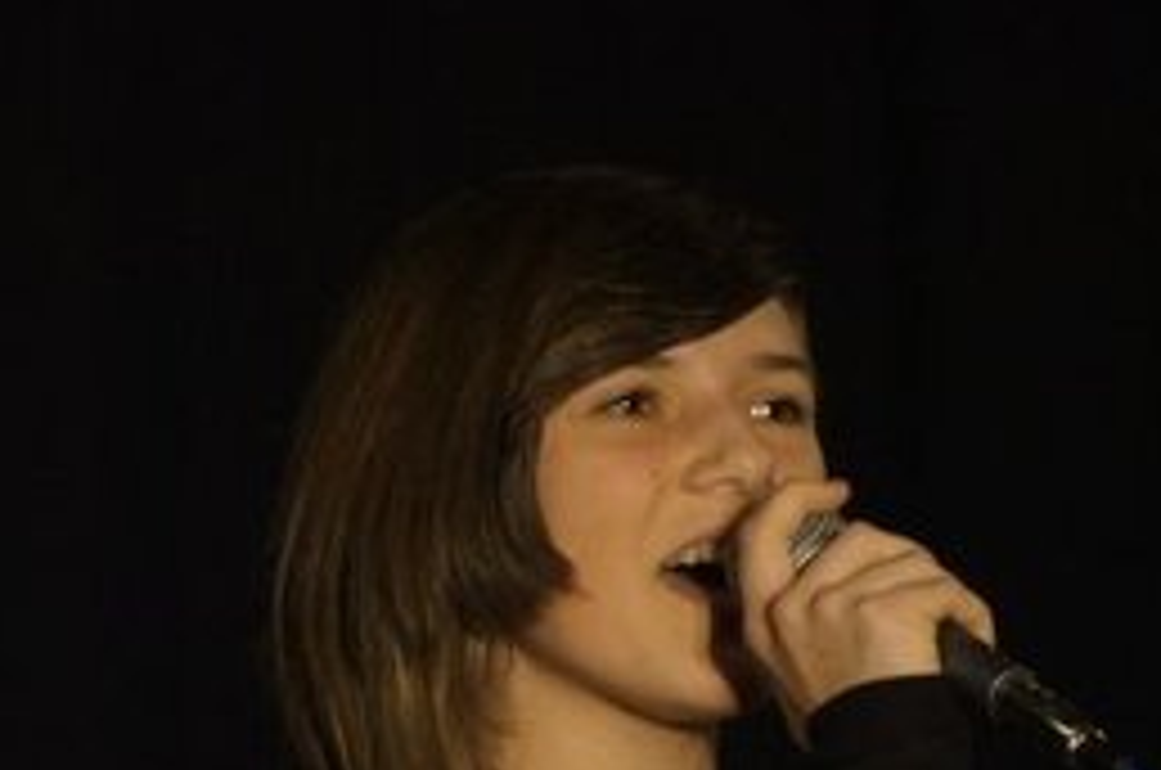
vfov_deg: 2.6
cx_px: 702
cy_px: 788
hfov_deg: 3.9
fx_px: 17061
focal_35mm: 530
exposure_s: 1/125
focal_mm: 140
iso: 1600
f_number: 5.6
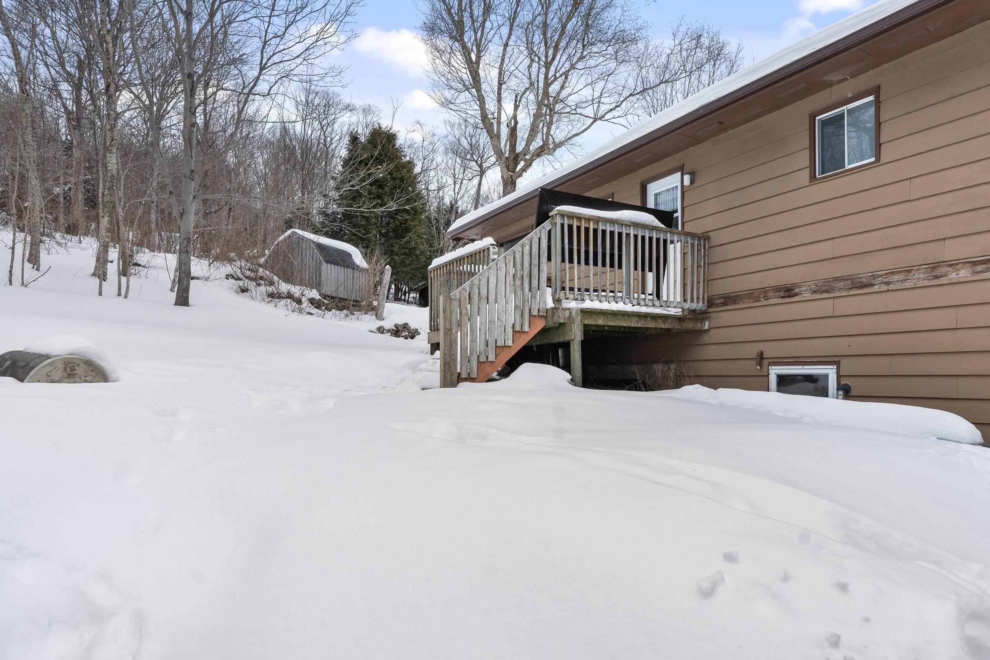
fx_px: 577
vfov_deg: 59.5
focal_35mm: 21
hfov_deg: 80.3
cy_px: 321
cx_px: 591
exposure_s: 1/250
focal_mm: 16
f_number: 8
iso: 400
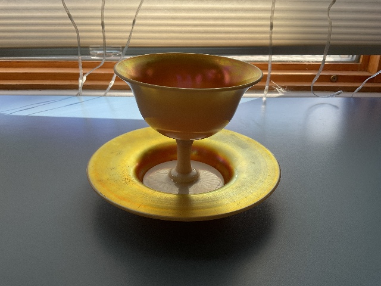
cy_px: 143
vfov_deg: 48.2
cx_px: 190
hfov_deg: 61.7
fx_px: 319
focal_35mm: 29
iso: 32
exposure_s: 1/120
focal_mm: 3
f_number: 1.8
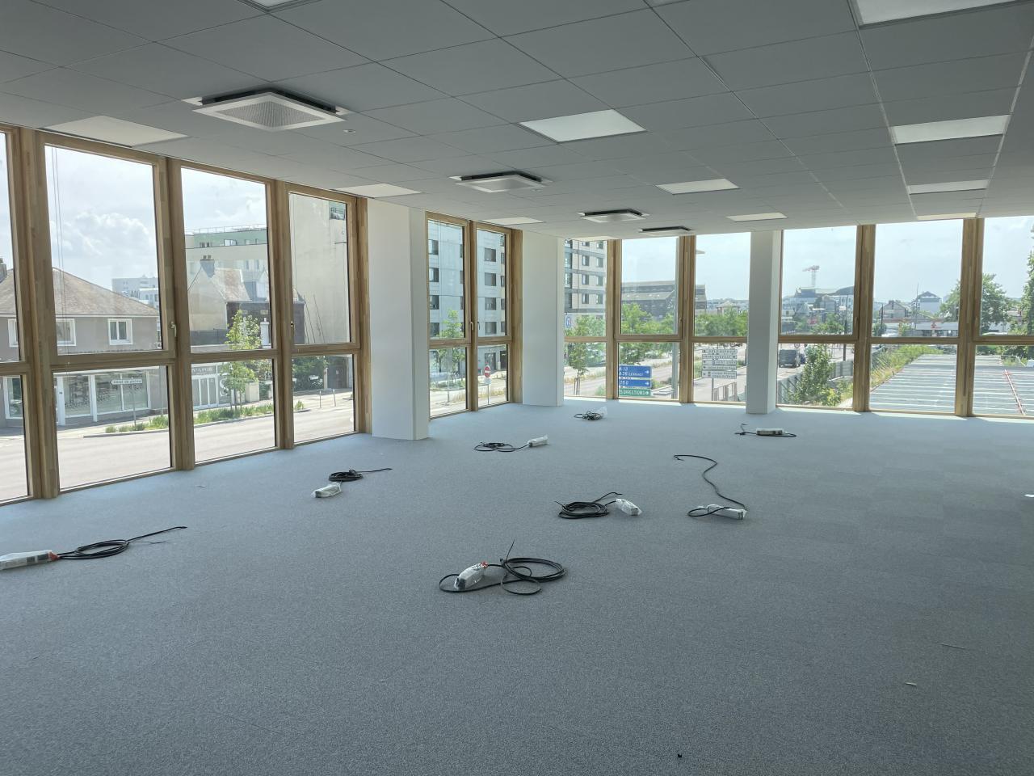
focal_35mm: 26
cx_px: 517
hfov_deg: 67.3
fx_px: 777
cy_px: 388
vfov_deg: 53.1
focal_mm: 4.2
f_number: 1.6
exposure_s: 1/888
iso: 32
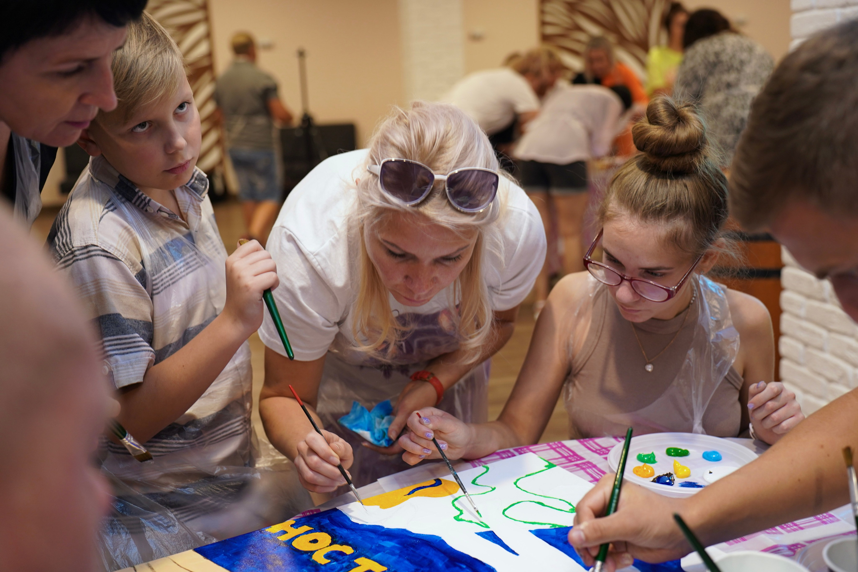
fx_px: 929
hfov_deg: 49.6
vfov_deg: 34.2
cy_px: 286
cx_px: 429
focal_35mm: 39
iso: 500
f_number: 2.8
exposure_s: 1/60
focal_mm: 39
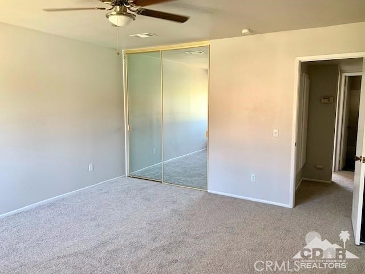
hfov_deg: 67.3
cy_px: 137
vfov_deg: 53.1
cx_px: 182
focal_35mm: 26
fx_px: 274
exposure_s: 1/60
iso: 100
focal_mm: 4.25
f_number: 1.8
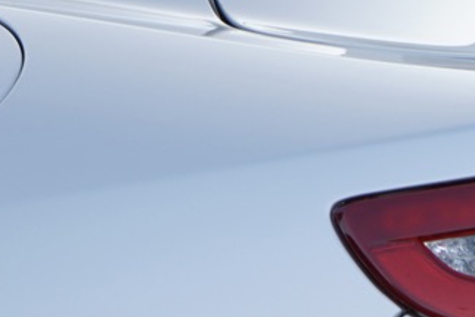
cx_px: 741
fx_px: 5504
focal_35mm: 417
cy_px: 450
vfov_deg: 3.3
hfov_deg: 4.9
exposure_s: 1/160
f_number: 5.6
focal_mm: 70
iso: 125
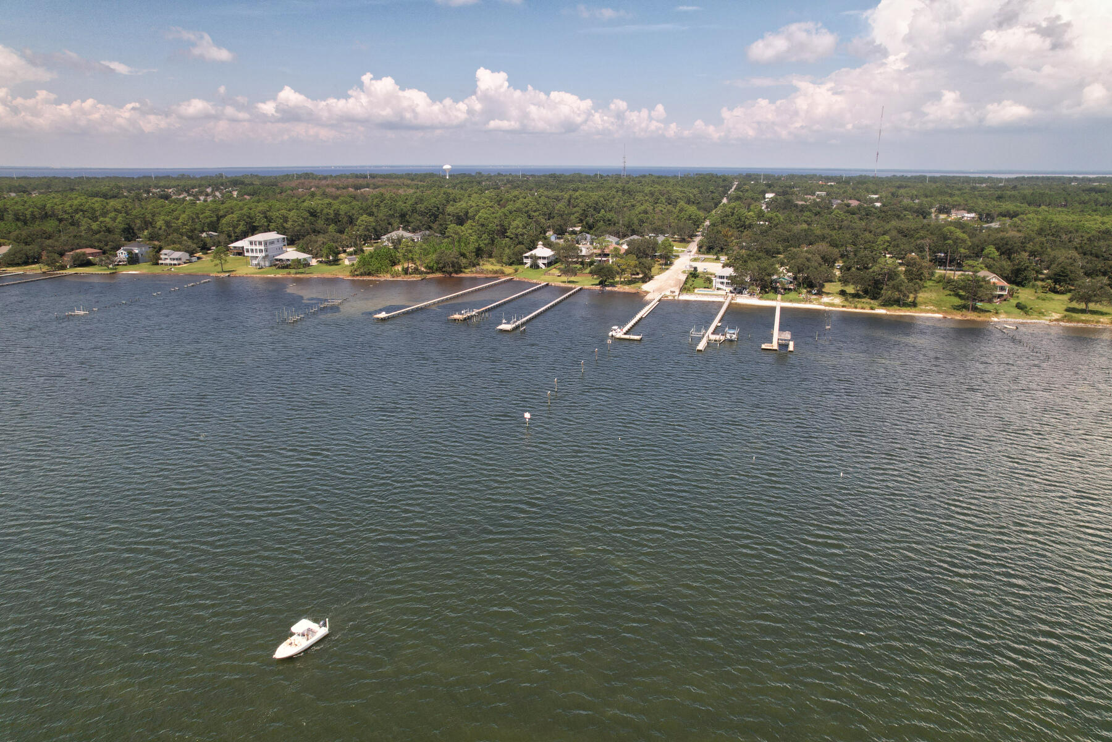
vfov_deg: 57.2
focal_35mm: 22
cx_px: 556
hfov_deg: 78.6
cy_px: 371
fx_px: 680
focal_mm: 8.38
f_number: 2.8
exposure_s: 1/50
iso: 100
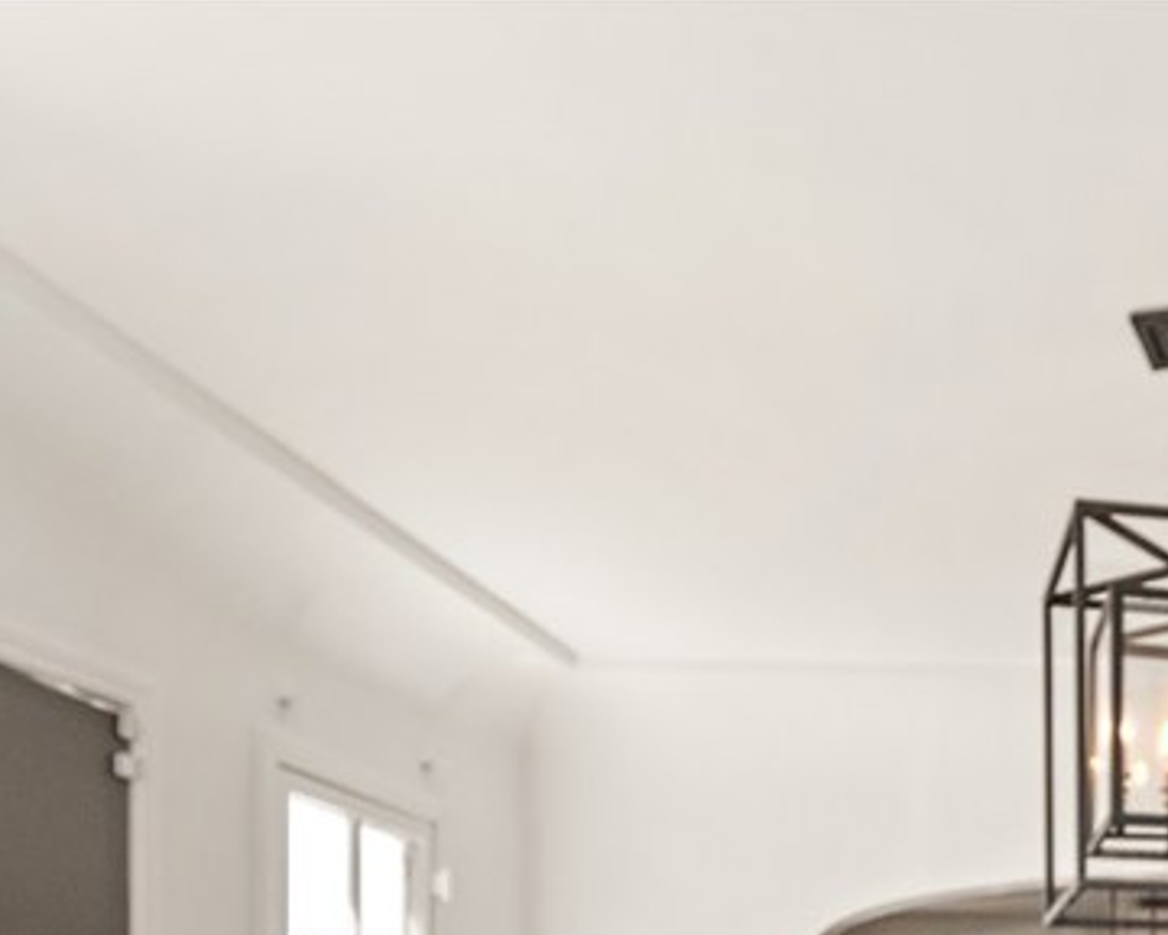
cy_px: 1102
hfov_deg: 38.8
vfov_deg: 31.7
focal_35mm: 40
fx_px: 1383
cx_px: 1246
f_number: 5.6
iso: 320
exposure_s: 1/160
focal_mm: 10
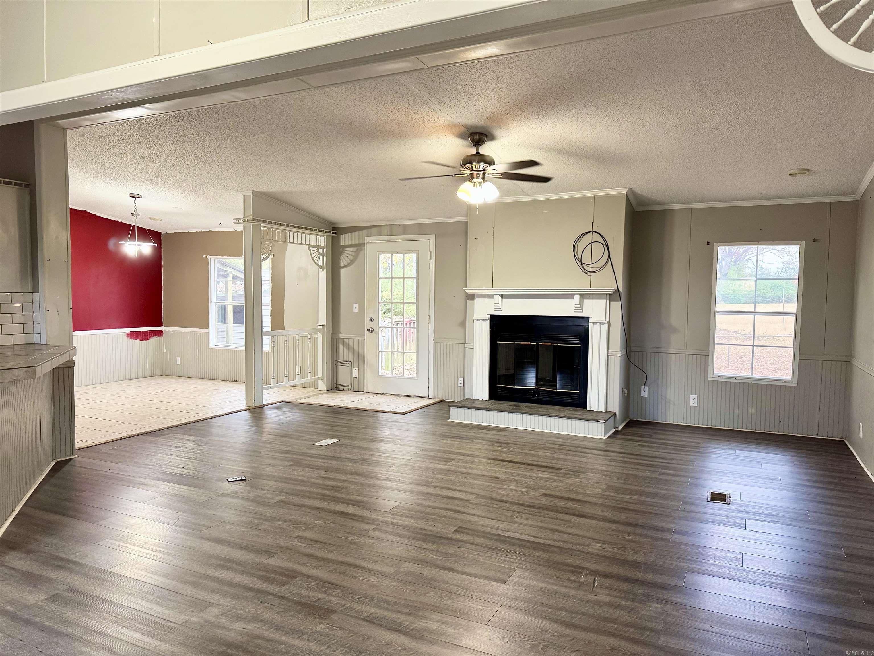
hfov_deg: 71.6
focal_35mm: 24
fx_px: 606
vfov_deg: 56.8
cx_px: 437
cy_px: 328
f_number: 1.78
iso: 250
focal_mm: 6.76
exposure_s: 1/60
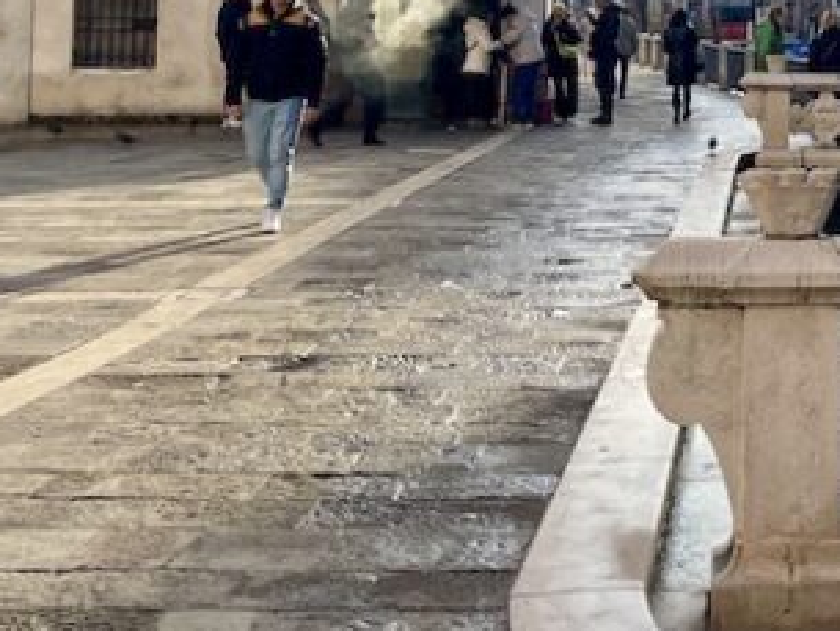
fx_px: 1529
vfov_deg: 21.8
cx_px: 947
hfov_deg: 27.8
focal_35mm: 63
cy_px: -99
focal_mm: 5.1
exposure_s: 1/4049
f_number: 1.6
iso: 32
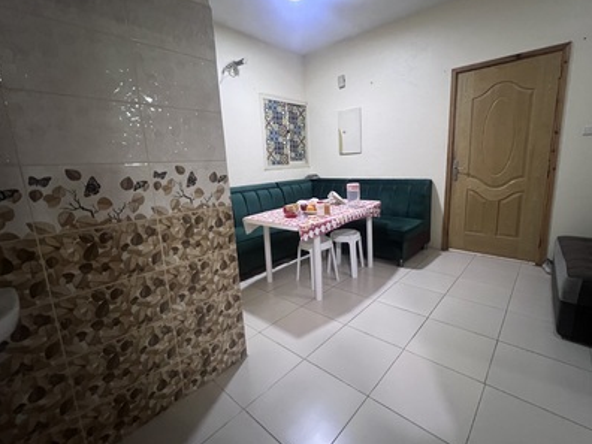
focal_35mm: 15
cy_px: 216
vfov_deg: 81.7
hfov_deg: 98.0
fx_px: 257
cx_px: 316
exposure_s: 1/40
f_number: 1.8
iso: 640
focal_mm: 1.57
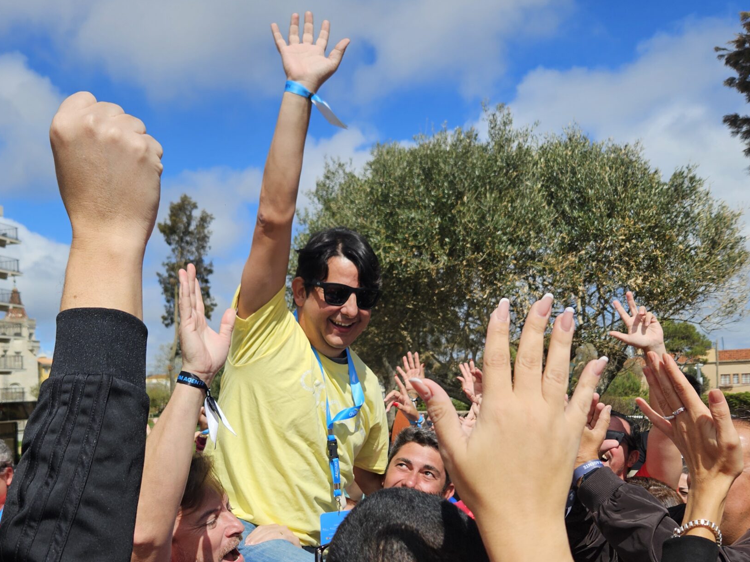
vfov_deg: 39.1
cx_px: 313
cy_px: 387
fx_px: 780
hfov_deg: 51.1
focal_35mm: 36
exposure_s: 1/3168
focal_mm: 5.4
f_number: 1.8
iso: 25
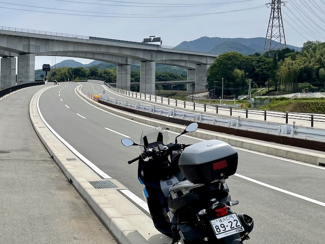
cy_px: 100
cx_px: 62
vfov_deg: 26.5
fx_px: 516
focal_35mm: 55
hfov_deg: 33.8
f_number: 1.6
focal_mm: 4.2
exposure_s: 1/4132
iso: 32
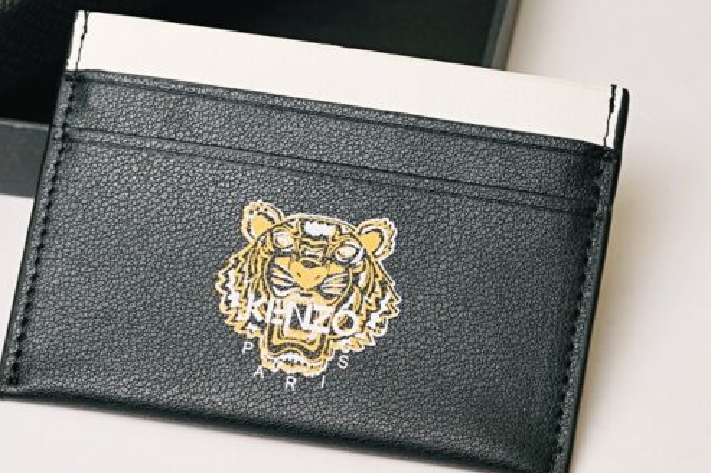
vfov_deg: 8.8
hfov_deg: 13.1
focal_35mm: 156
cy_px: 110
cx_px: 179
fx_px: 3079
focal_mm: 50
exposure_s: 1/160
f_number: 4
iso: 640
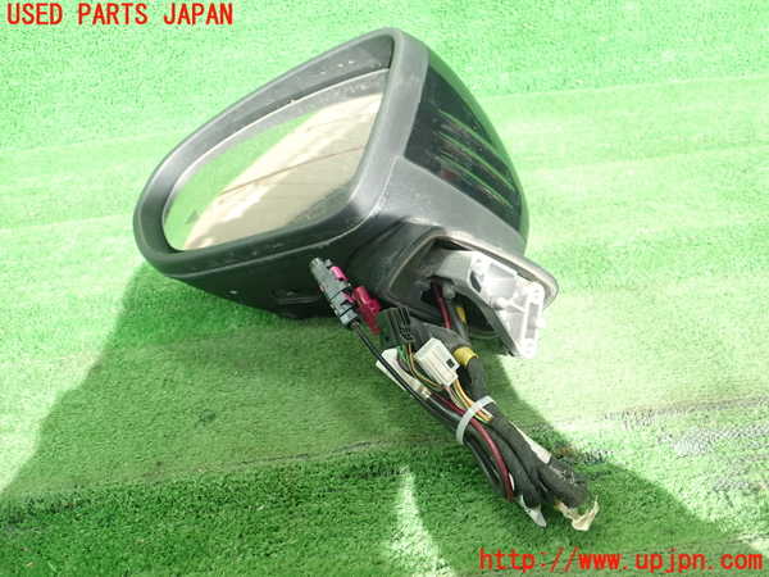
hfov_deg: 60.0
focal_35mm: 30
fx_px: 666
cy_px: 288
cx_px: 384
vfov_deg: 46.8
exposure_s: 1/125
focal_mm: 5.5
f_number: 2.3
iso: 200
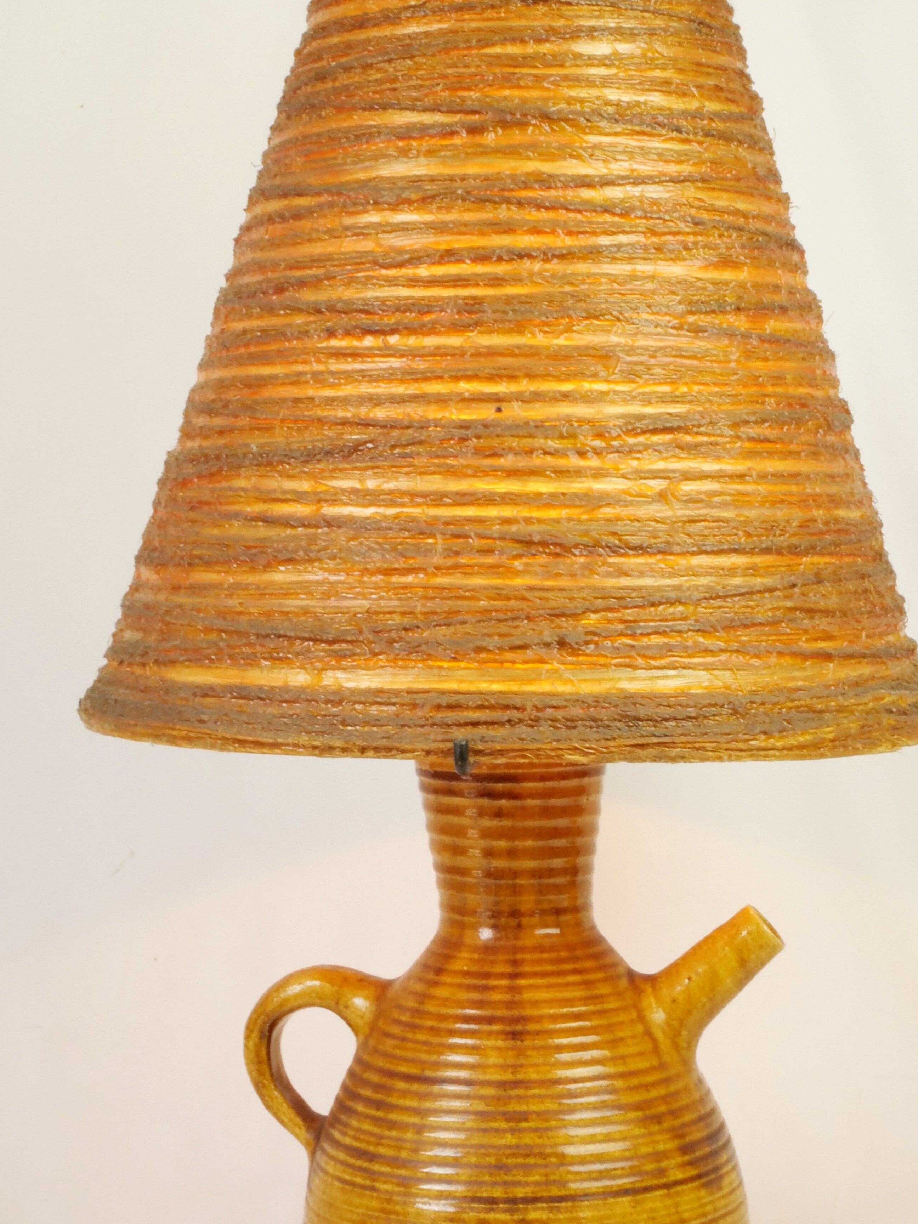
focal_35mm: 75
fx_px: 2652
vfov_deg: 26.0
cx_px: 538
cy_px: 645
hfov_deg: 19.6
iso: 800
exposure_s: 1/8
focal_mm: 25
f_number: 22
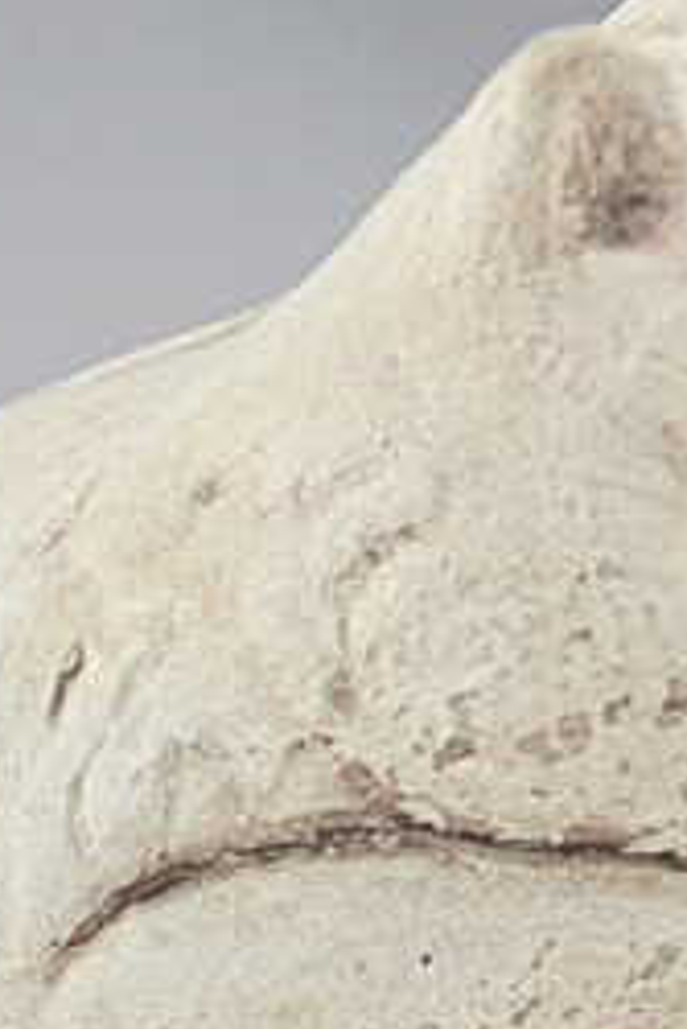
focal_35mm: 204
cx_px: -142
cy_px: 1128
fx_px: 5831
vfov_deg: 10.0
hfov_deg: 6.7
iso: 400
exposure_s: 1/80
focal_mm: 34
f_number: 5
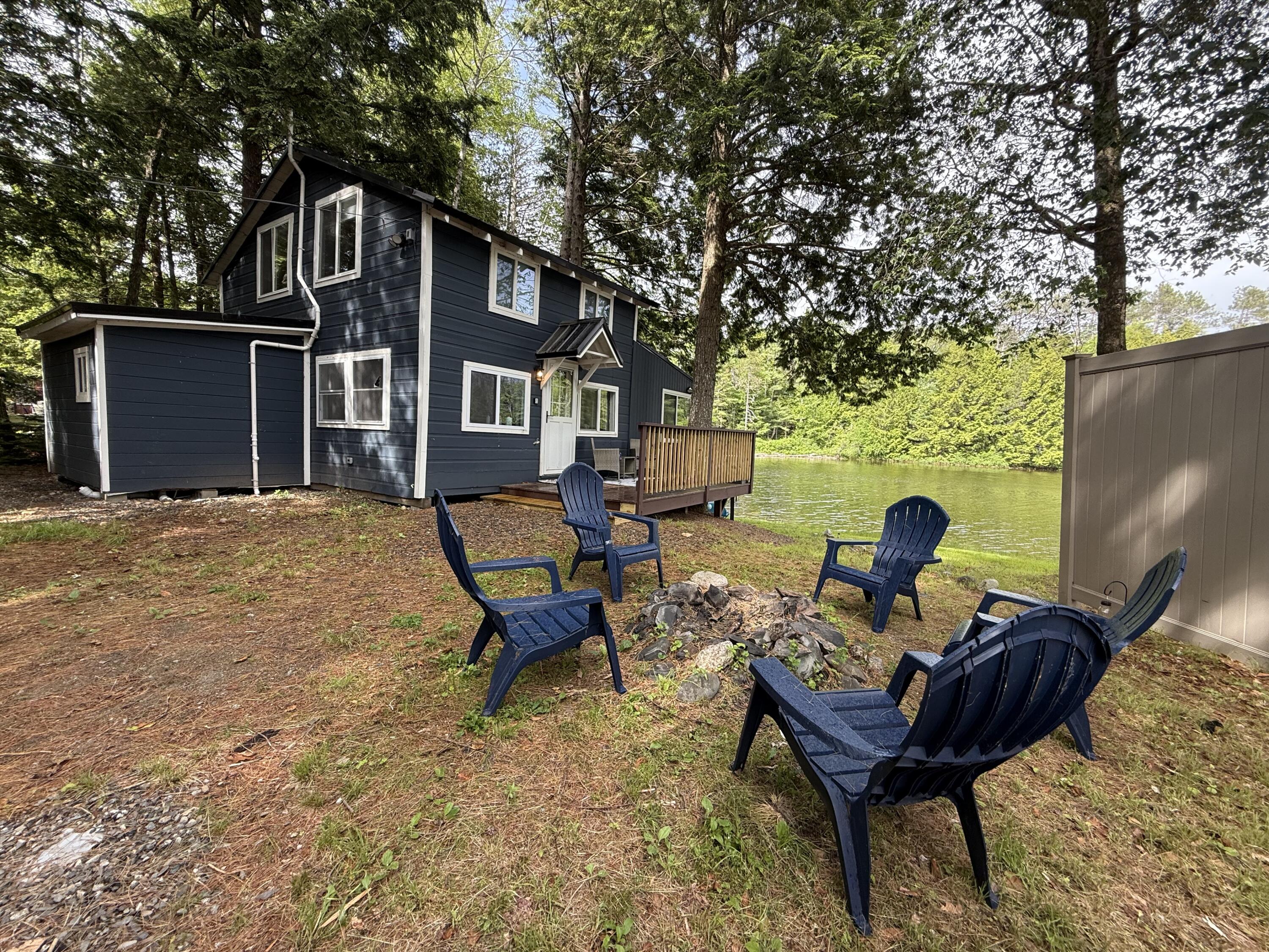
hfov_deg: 102.1
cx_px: 634
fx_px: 513
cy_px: 476
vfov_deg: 85.7
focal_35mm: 14
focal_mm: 2.22
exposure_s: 1/192
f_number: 2.2
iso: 50
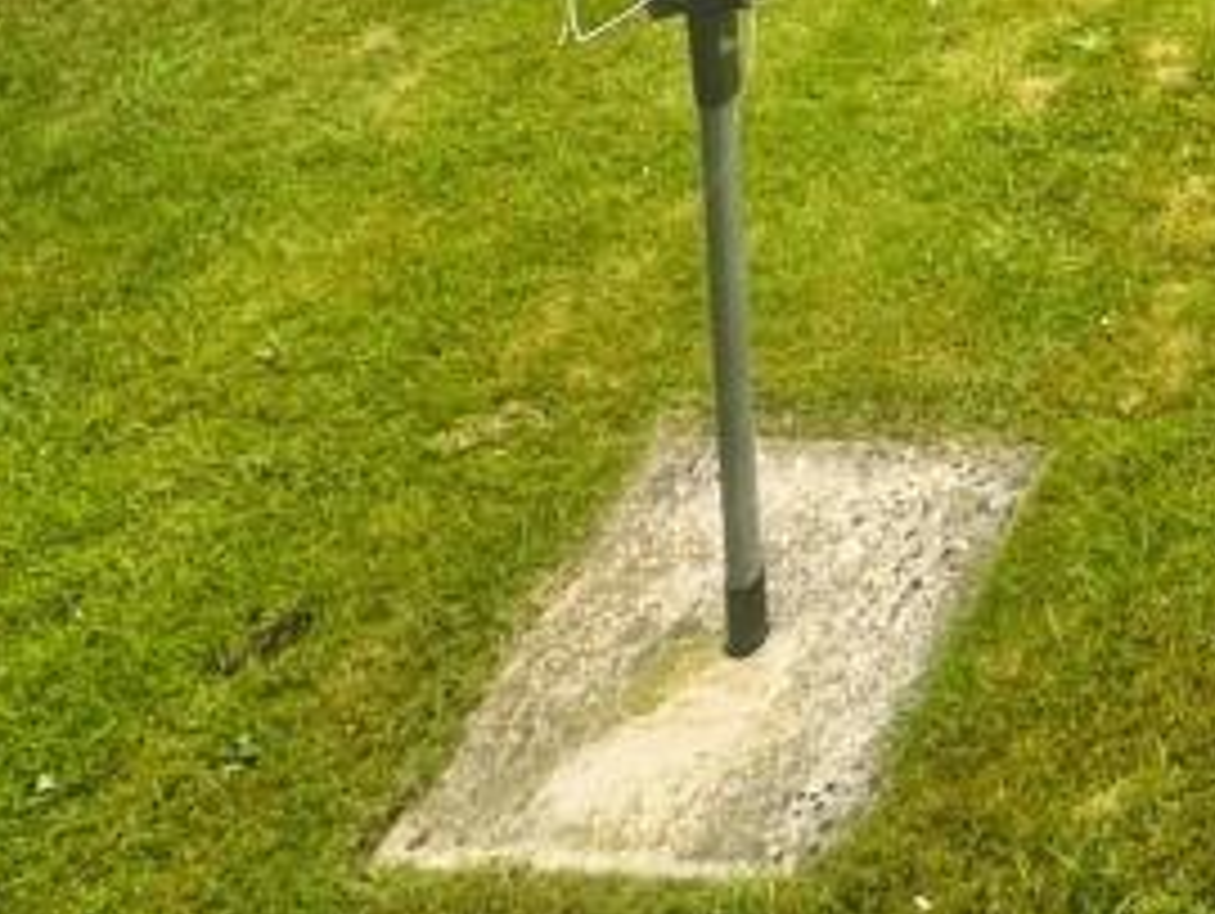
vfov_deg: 19.3
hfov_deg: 28.2
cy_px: -804
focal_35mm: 53
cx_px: 1665
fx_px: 1862
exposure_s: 1/399
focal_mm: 2.22
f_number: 2.2
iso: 40
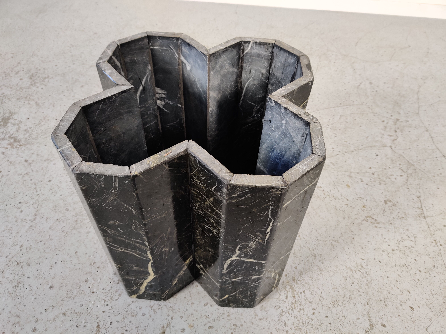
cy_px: 167
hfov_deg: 65.3
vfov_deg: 51.4
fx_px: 348
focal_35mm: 27
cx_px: 223
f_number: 1.65
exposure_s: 1/50
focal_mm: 4.75
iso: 160
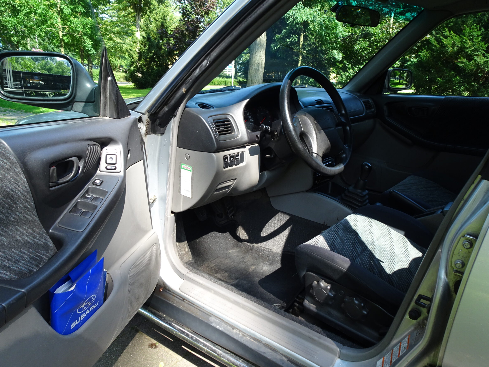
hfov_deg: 67.2
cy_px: 195
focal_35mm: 26
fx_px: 367
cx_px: 261
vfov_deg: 53.0
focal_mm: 4.1
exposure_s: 1/100
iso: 80
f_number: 3.5
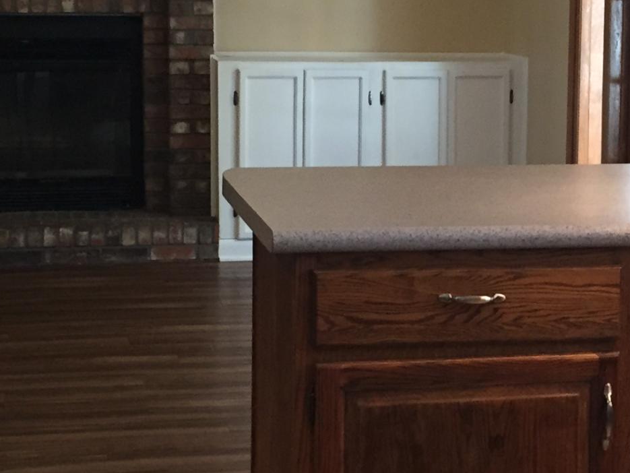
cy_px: 164
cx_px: 429
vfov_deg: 15.9
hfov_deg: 21.0
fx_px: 1693
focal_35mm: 93
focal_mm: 4.15
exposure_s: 1/30
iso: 160
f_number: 2.2
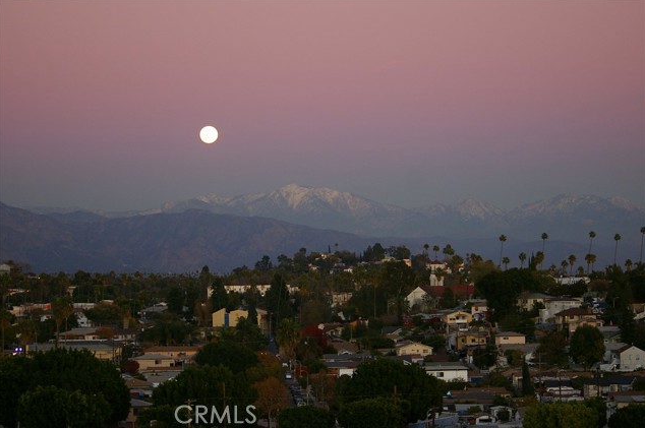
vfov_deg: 12.9
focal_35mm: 106
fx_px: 1897
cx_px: 322
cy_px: 213
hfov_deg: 19.3
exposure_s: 1/60
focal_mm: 70
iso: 400
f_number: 4
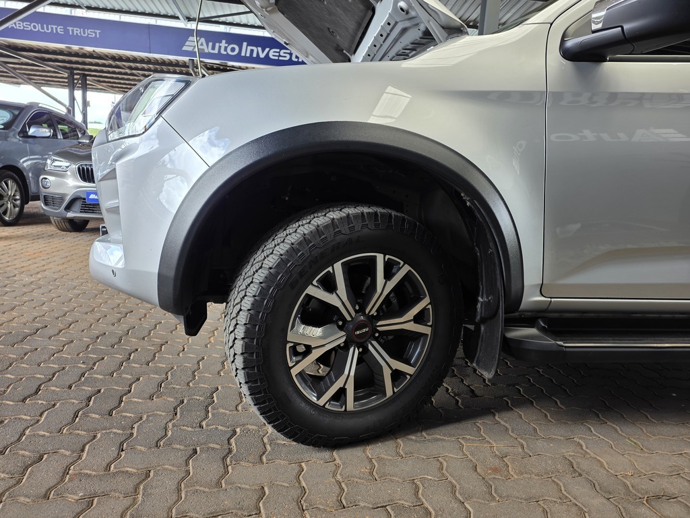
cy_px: 259
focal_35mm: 23
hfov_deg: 73.9
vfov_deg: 58.9
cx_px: 345
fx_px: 458
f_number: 1.7
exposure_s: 1/59
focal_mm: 6.25
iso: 20
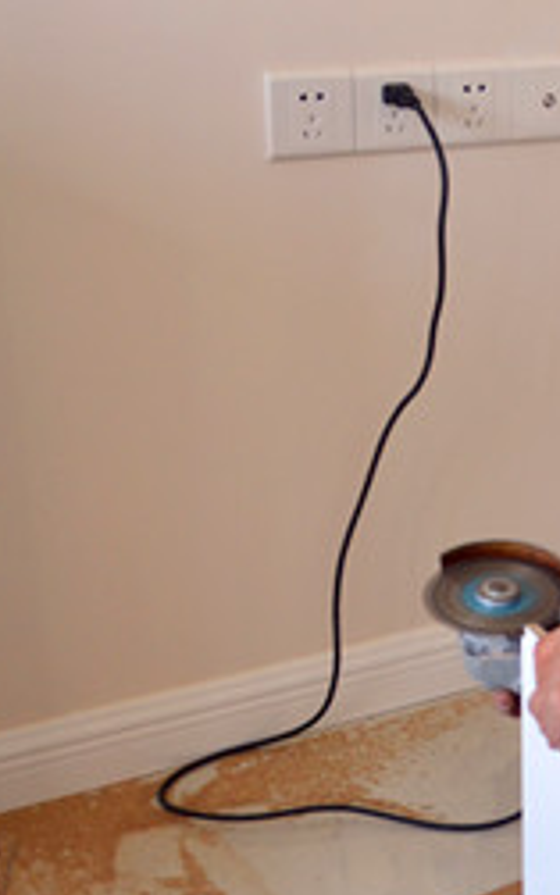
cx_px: 852
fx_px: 1928
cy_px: 592
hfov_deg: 15.2
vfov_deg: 26.0
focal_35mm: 79
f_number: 4
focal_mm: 20
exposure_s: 1/60
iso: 450
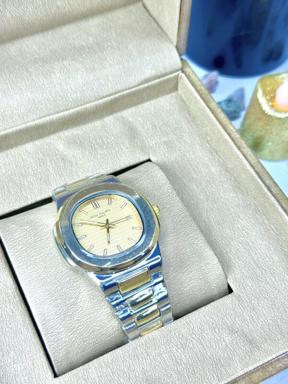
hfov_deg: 30.3
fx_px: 532
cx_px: 144
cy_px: 192
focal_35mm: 48
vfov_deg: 39.7
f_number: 1.78
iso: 80
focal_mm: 6.76
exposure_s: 1/330
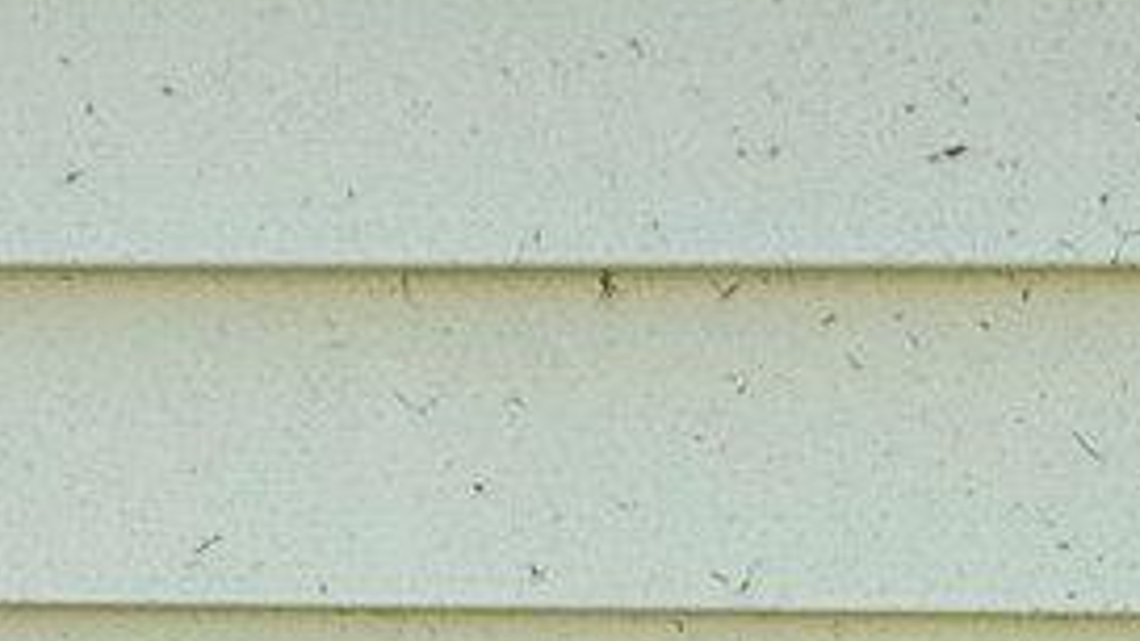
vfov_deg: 10.2
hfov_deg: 23.9
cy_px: 1938
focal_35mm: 85
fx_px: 2569
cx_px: 1155
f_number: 2.2
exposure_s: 1/518
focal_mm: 2.22
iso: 50
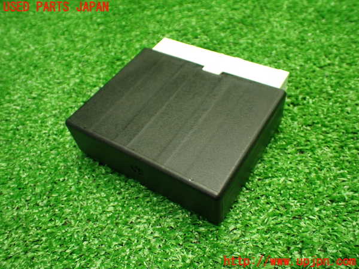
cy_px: 134
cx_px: 180
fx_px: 311
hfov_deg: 60.0
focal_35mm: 30
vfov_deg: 46.8
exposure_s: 1/125
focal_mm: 5.4
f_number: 2.3
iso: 640
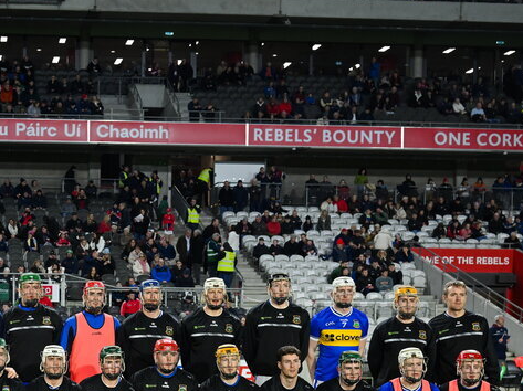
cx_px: 52
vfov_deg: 19.2
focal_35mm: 75
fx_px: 1132
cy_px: 356
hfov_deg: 25.2
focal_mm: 36
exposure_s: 1/320
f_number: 4
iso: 1250
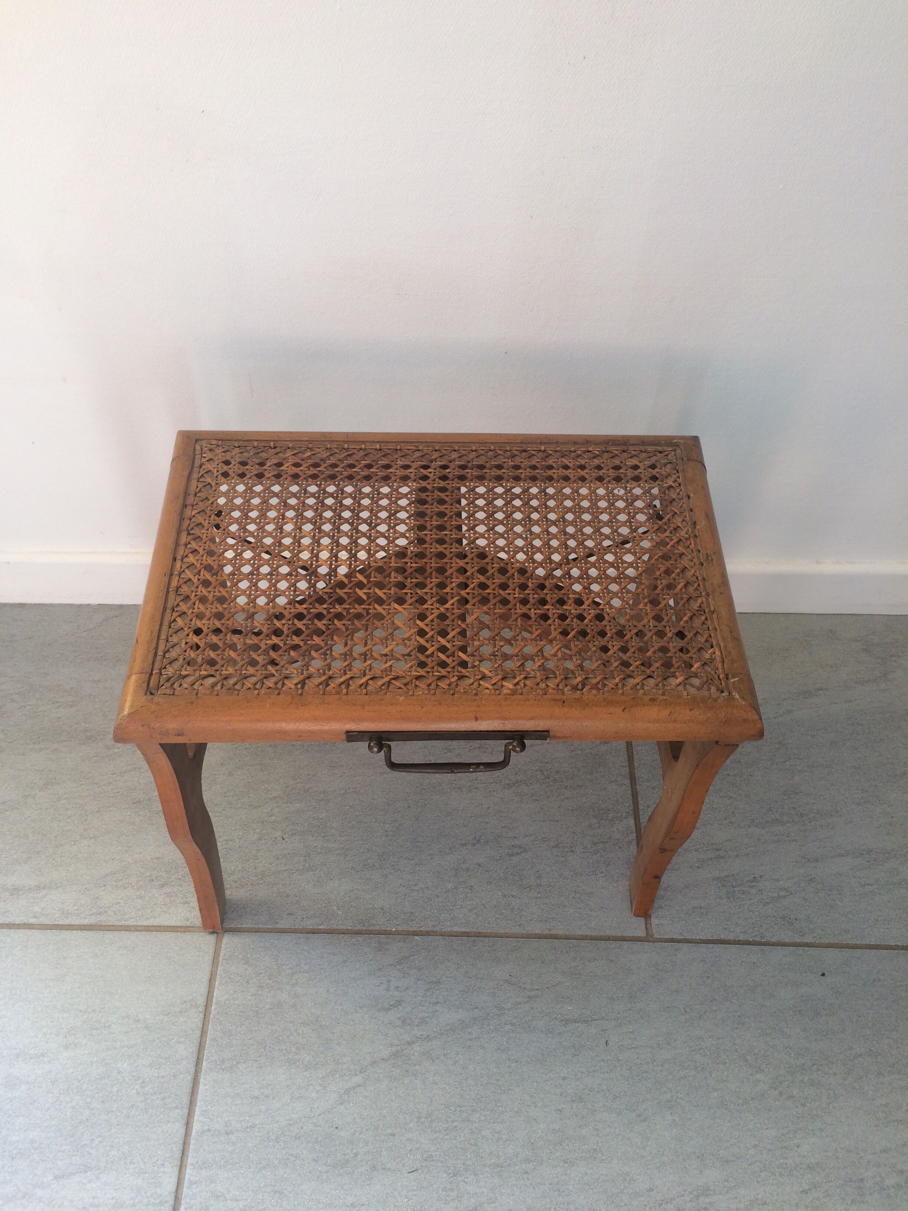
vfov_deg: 61.7
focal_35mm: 29
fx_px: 1014
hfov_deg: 48.2
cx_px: 454
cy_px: 606
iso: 40
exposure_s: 1/50
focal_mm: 4.15
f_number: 2.2
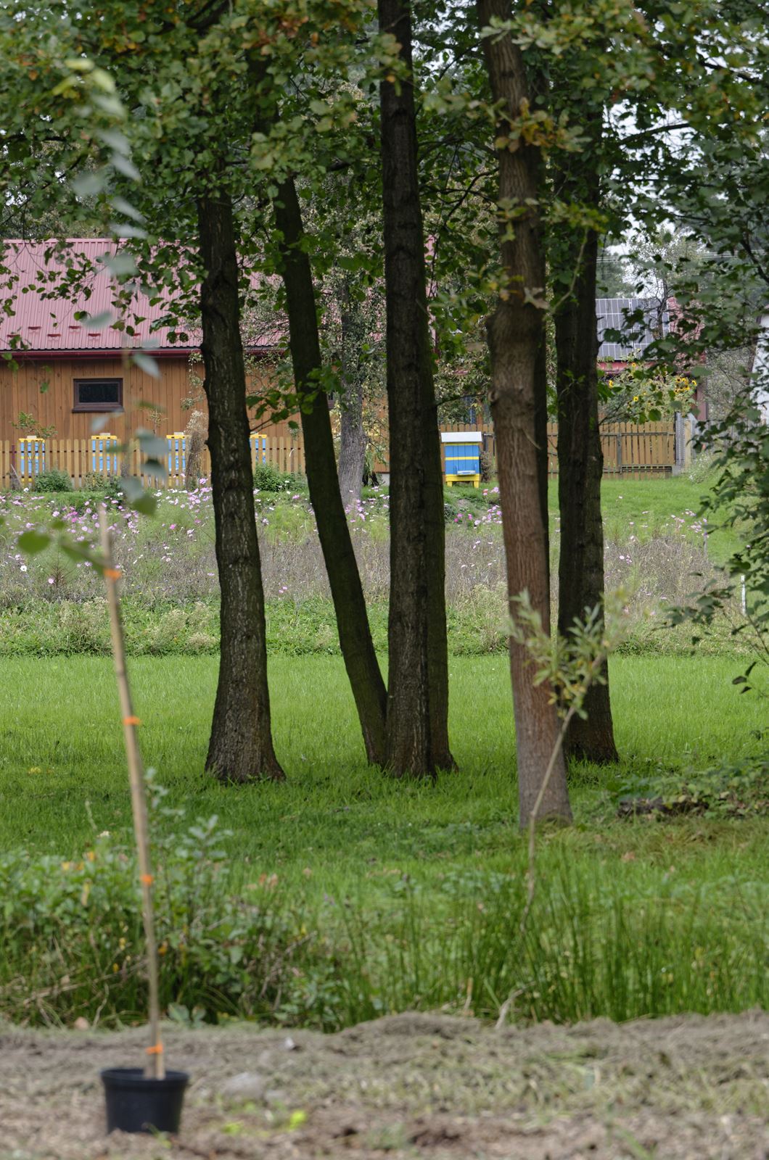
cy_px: 580
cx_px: 384
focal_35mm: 202
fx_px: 6516
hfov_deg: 6.8
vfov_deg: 10.2
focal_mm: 135
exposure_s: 1/200
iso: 100
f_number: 5.6
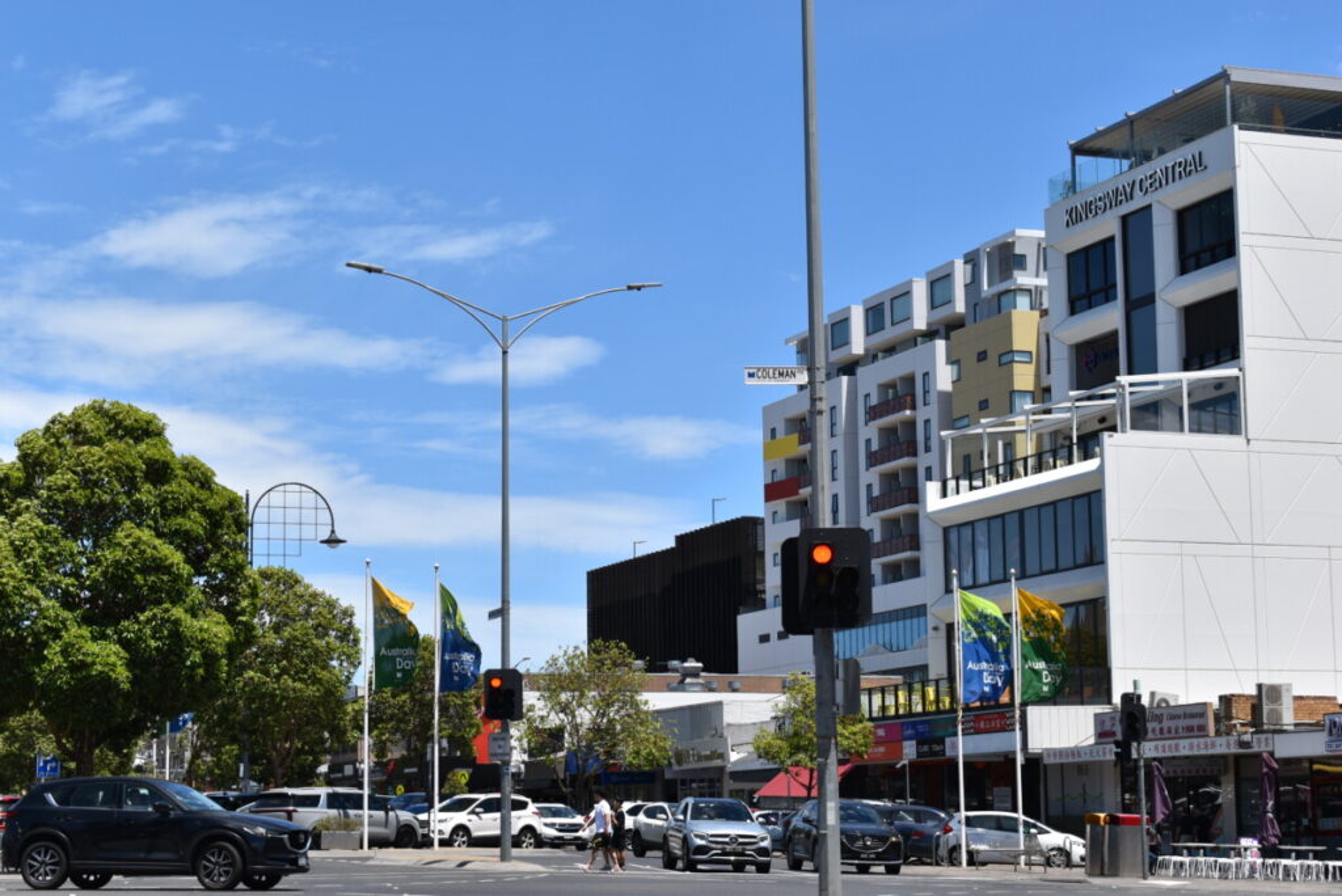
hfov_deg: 28.1
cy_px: 448
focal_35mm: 72
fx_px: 2685
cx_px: 671
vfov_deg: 19.0
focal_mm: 48
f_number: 9
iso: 100
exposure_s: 1/320
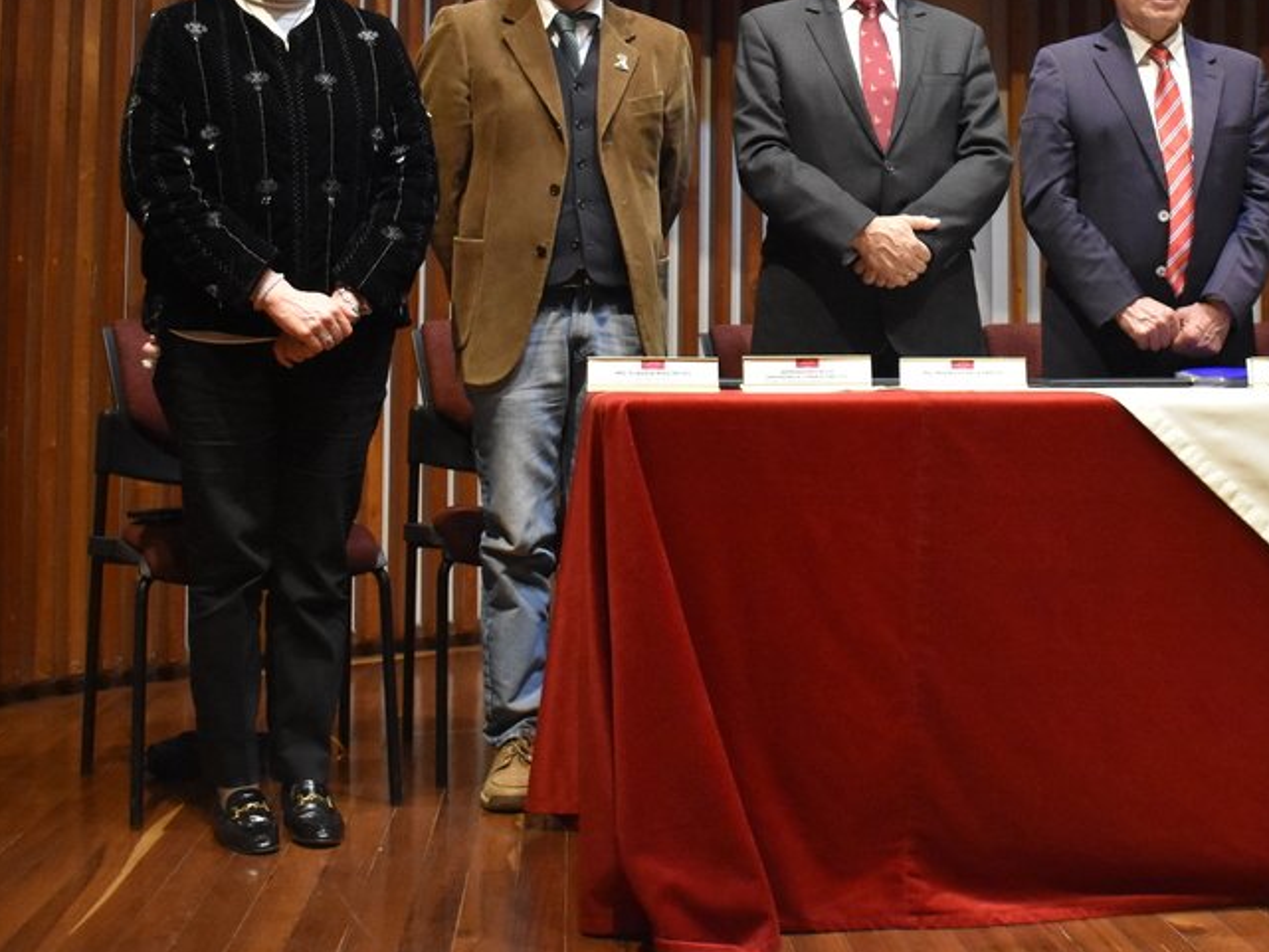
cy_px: 239
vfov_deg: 26.7
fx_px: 1980
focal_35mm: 54
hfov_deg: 34.9
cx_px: 927
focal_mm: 20
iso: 3600
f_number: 3.8
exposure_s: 1/60
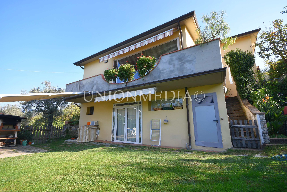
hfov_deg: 100.4
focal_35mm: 15
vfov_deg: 77.3
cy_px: 96
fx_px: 120
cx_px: 144
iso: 200
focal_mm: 10
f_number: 7.1
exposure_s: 1/250
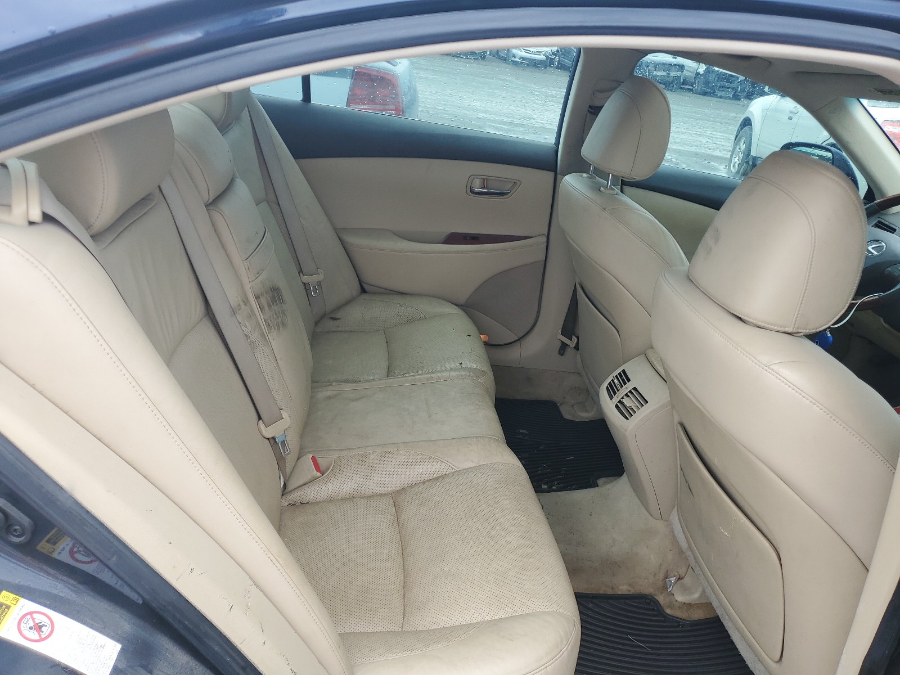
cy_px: 338
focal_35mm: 26
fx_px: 676
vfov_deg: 53.1
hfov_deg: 67.3
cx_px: 450
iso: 50
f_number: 1.5
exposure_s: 1/400
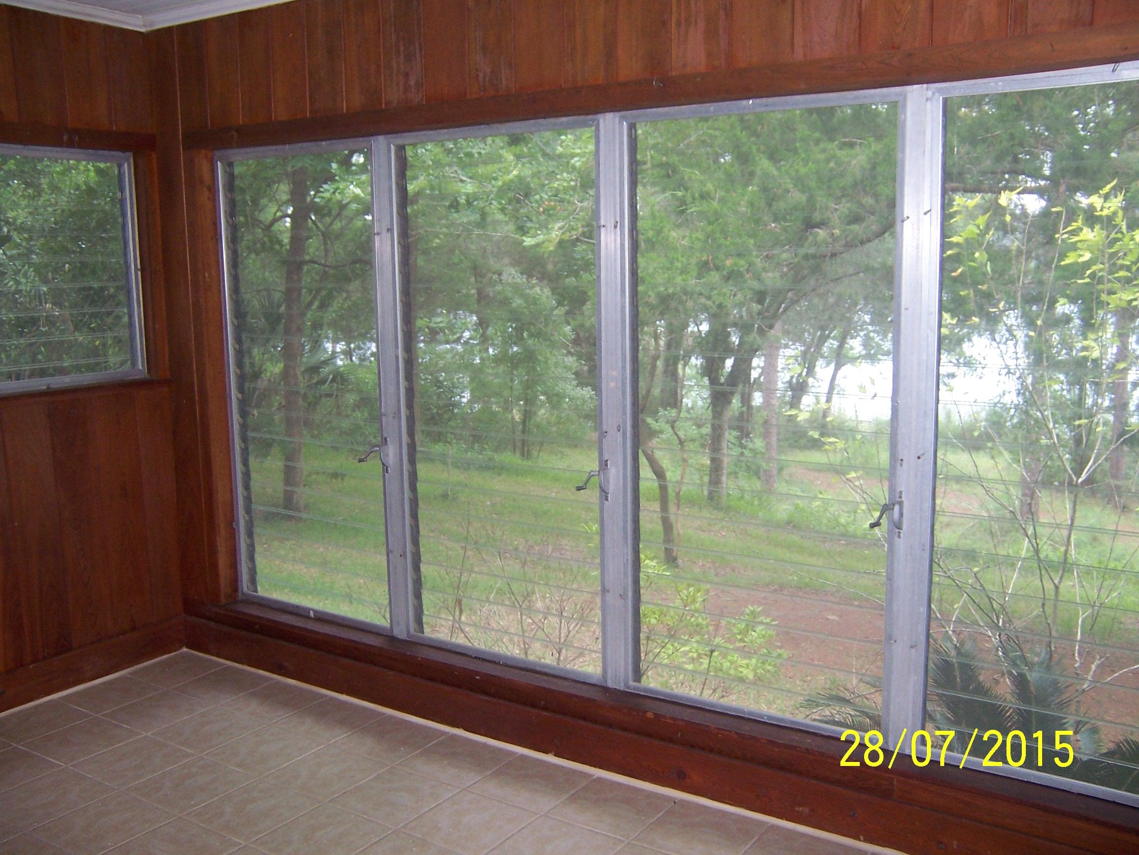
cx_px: 570
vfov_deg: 42.9
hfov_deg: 55.4
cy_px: 428
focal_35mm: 33
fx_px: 1086
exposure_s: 1/60
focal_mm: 5.5
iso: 140
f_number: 2.8
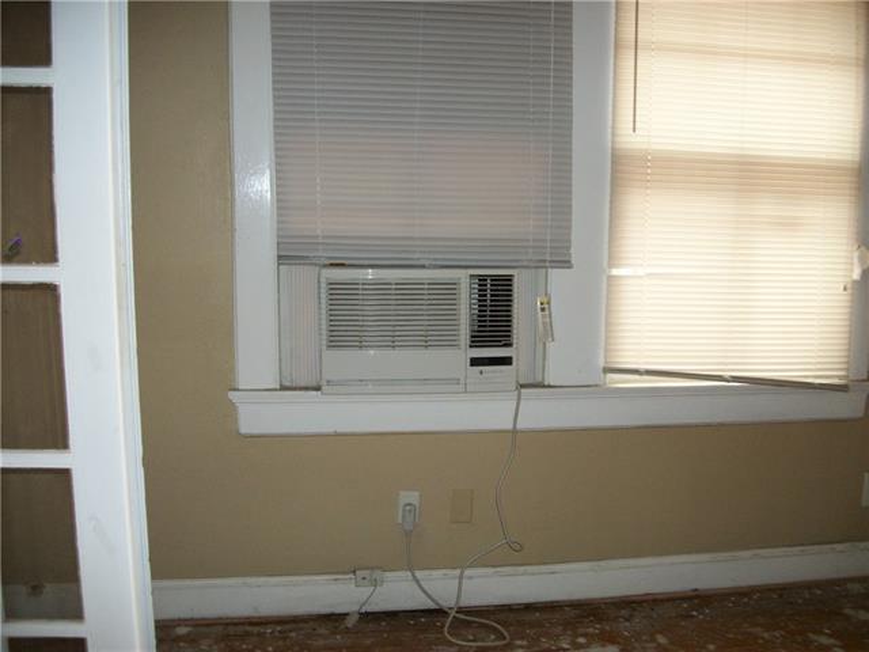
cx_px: 434
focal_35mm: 32
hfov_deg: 56.8
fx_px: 803
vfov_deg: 44.2
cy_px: 326
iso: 160
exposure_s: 1/30
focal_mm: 5.7
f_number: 2.9
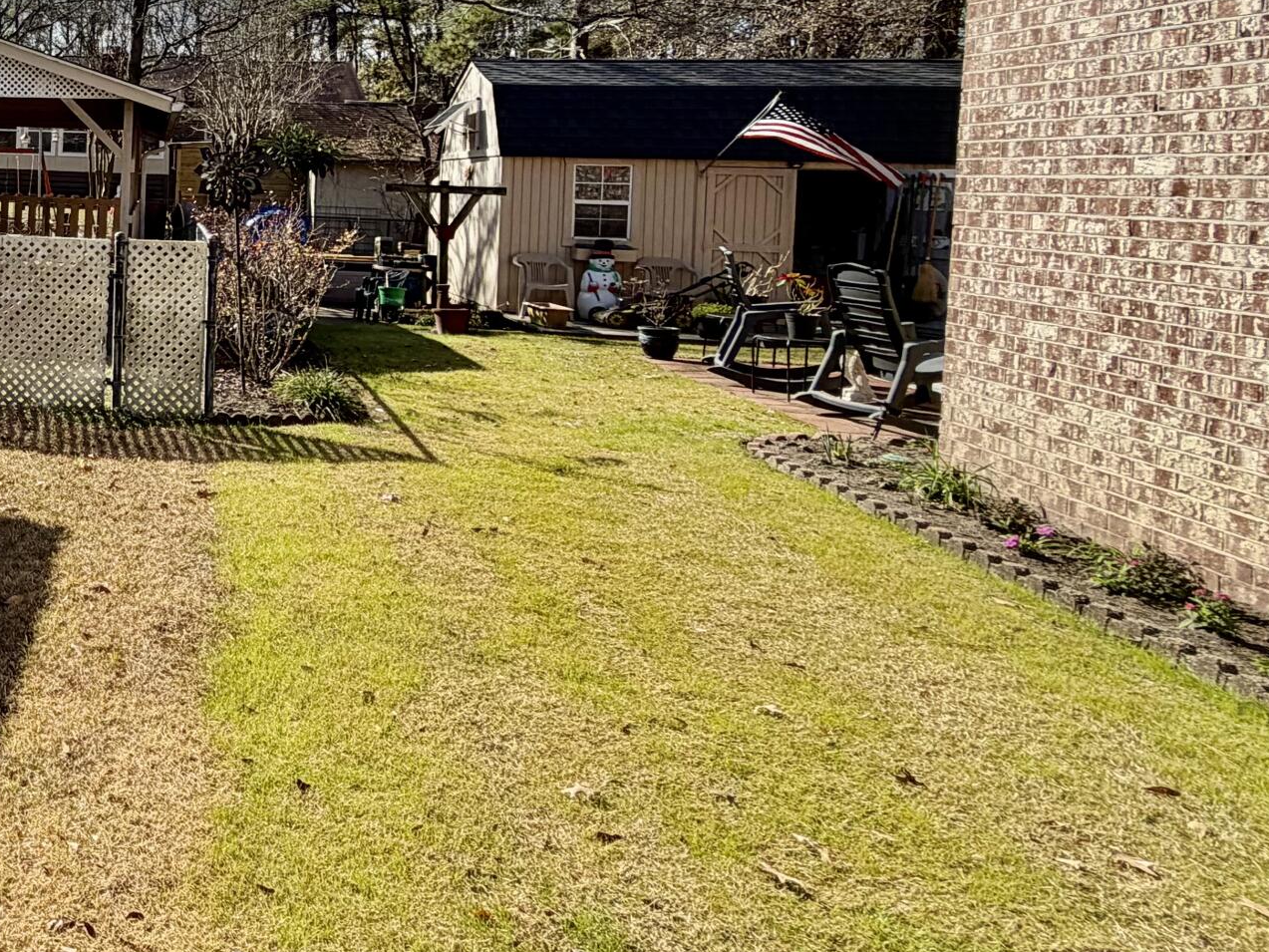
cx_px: -189
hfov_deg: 41.4
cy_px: 202
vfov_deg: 41.3
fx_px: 1210
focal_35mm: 33
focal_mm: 2.22
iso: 25
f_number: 2.2
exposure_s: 1/955
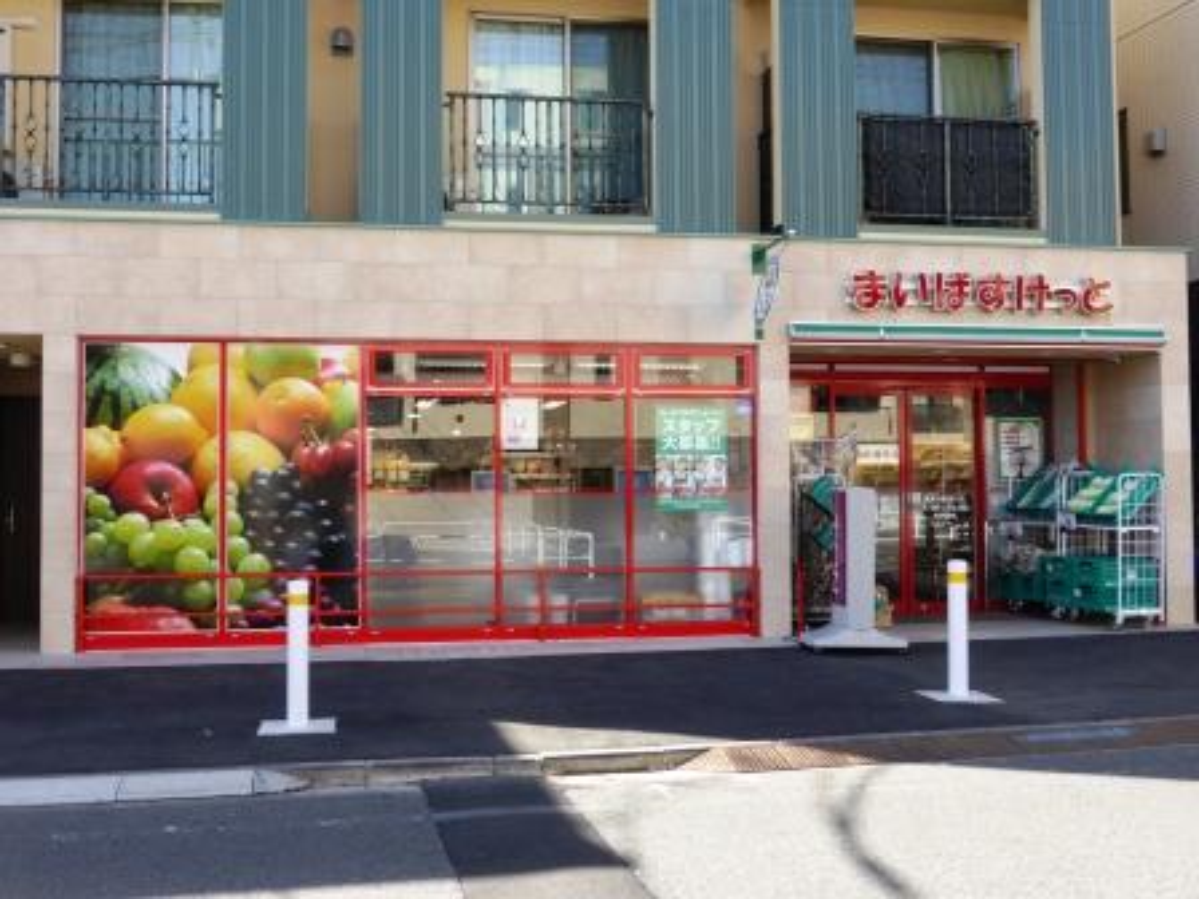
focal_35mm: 40
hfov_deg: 46.8
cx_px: 600
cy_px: 450
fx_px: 1385
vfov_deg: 36.0
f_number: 3.9
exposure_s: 1/160
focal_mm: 6.9
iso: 100
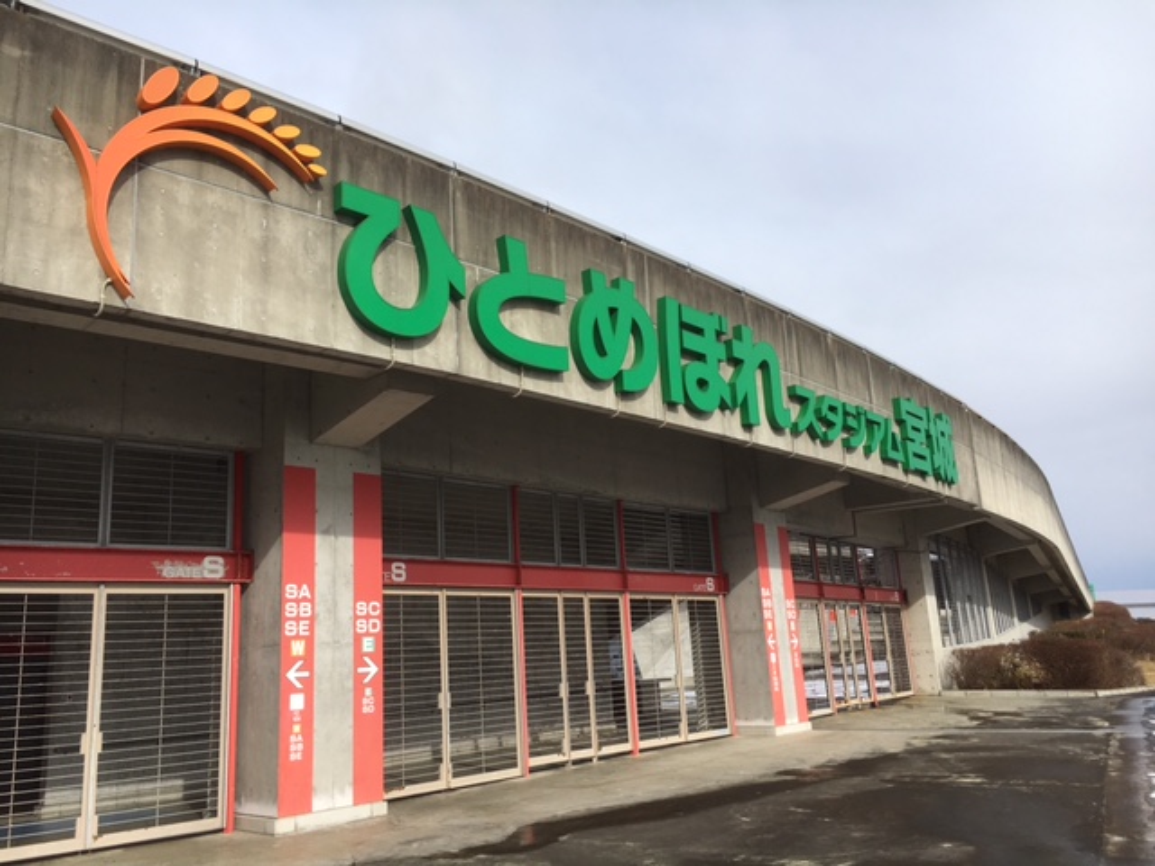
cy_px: 433
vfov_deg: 48.2
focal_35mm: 29
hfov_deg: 61.7
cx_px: 578
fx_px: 968
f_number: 2.2
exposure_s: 1/1603
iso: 25
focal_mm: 4.15
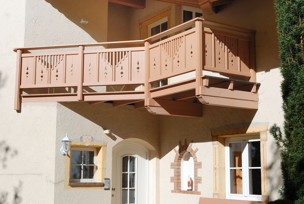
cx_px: 152
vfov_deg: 25.1
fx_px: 457
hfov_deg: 36.8
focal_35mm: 54
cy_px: 102
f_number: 9
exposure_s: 1/320
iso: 100
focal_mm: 36
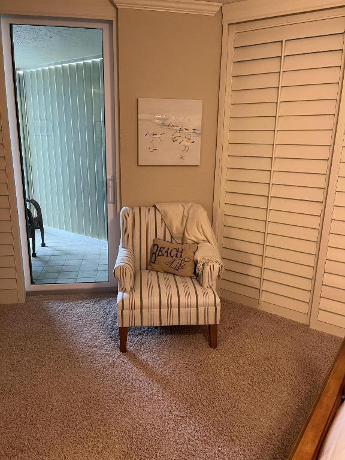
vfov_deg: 67.3
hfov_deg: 53.1
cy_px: 230
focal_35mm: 26
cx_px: 172
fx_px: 346
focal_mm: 5.1
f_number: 1.6
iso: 250
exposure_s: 1/60
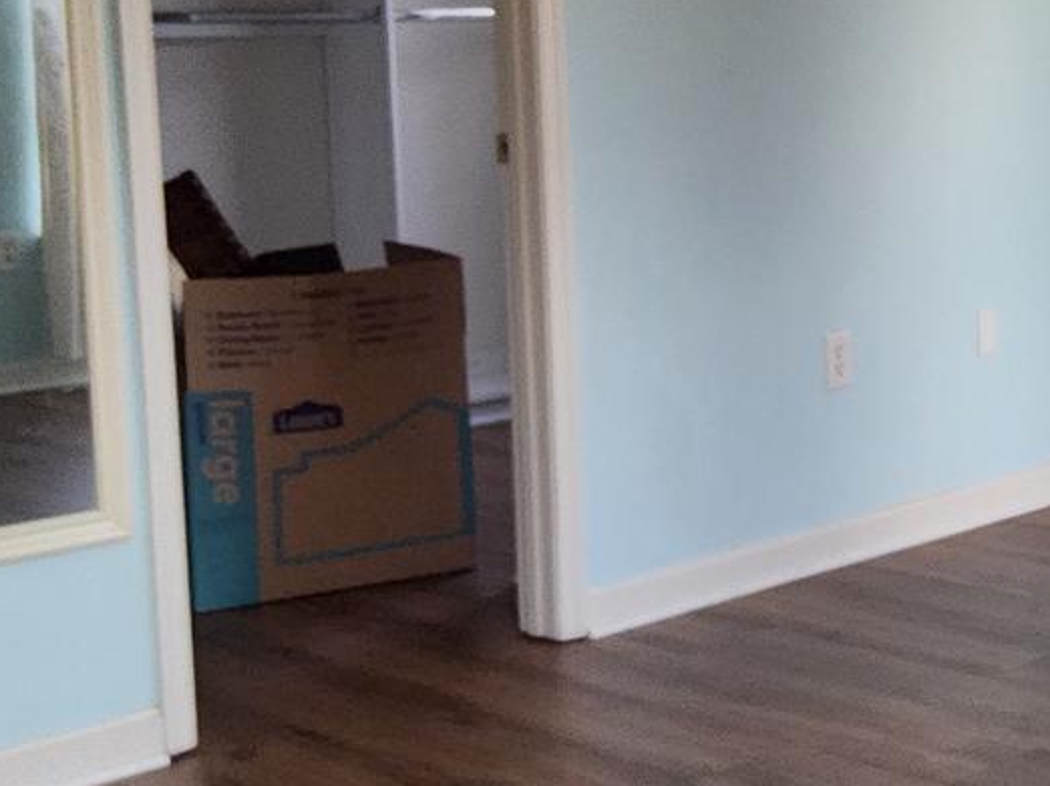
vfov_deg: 21.3
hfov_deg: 27.4
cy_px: 302
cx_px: 891
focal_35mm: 69
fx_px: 2092
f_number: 2
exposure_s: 1/100
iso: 250
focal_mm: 3.08
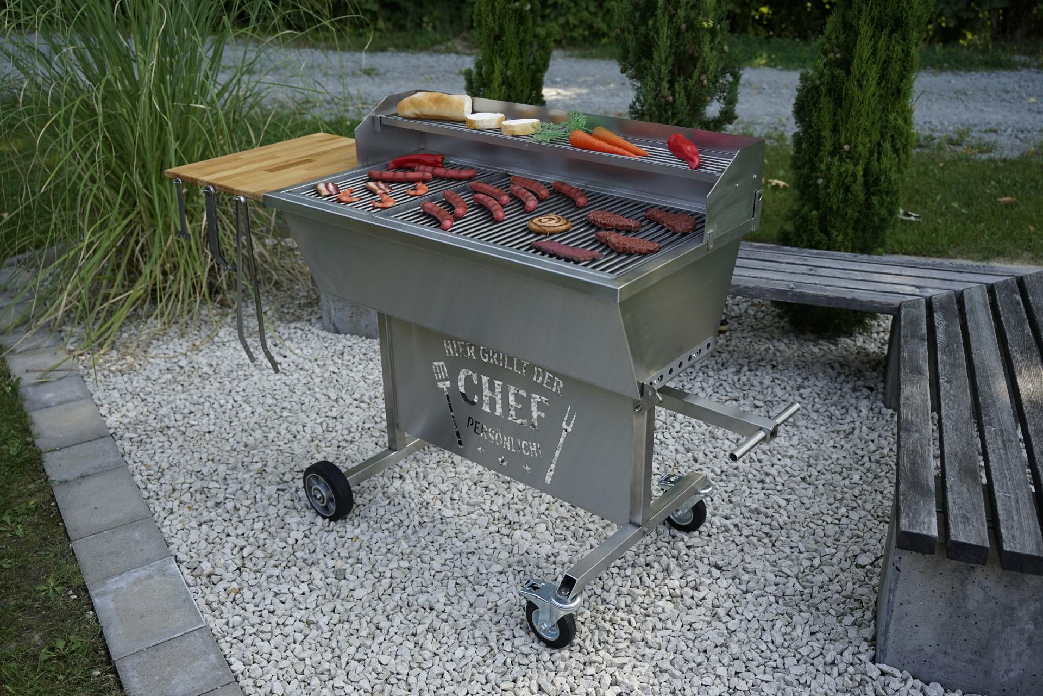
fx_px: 973
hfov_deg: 56.4
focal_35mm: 34
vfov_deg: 39.3
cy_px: 348
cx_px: 522
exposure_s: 1/250
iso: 100
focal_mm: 33.6
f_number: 3.5
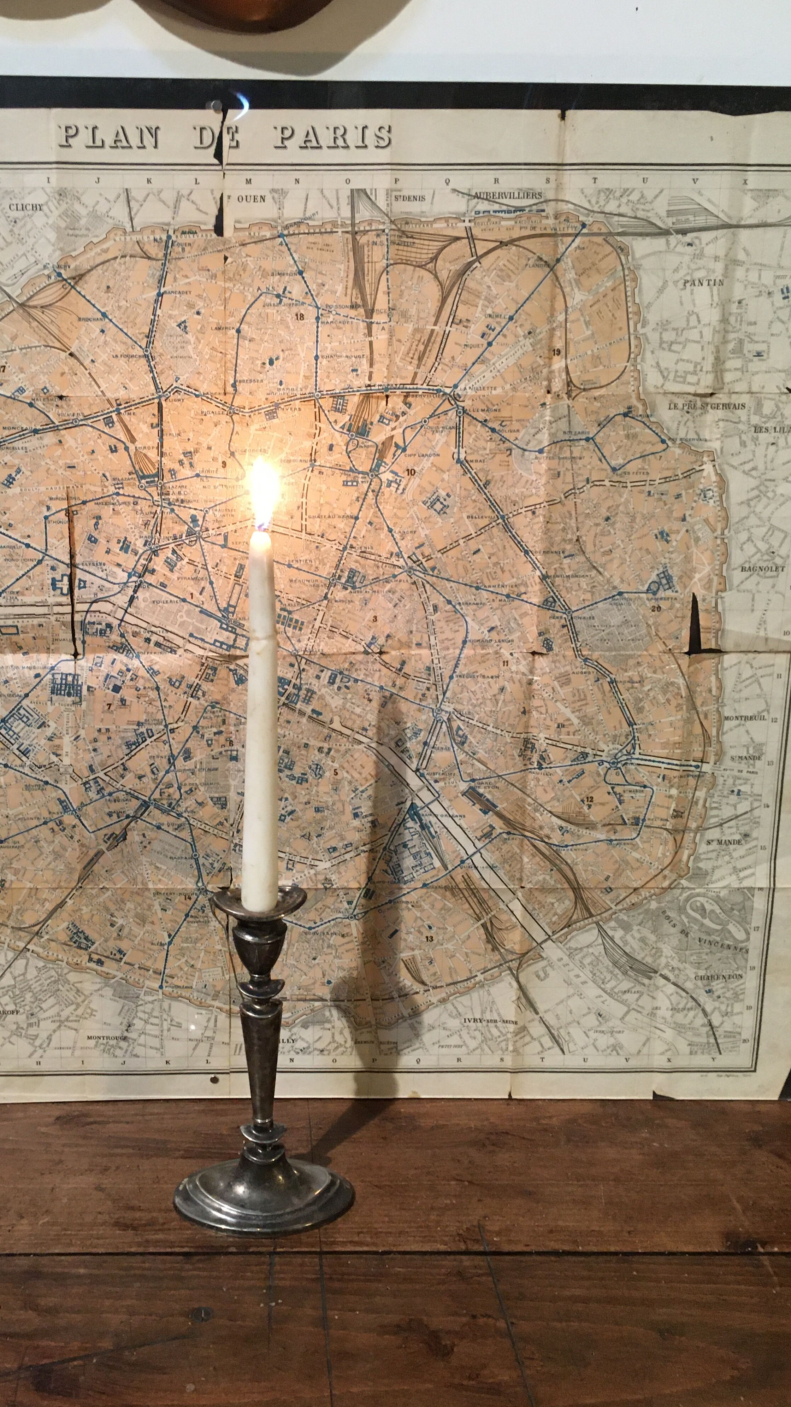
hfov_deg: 36.3
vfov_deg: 61.0
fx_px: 1193
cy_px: 699
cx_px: 269
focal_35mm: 32
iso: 200
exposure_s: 1/20
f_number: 2.2
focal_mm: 4.15
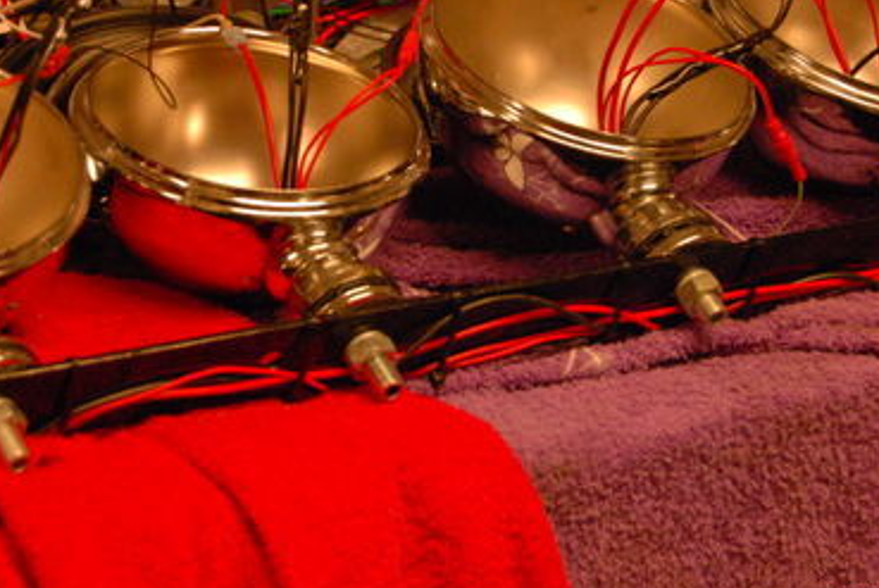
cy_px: 119
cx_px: 484
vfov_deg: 10.5
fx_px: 3178
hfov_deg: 15.7
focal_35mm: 130
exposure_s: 1/40
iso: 1250
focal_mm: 50
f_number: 5.6
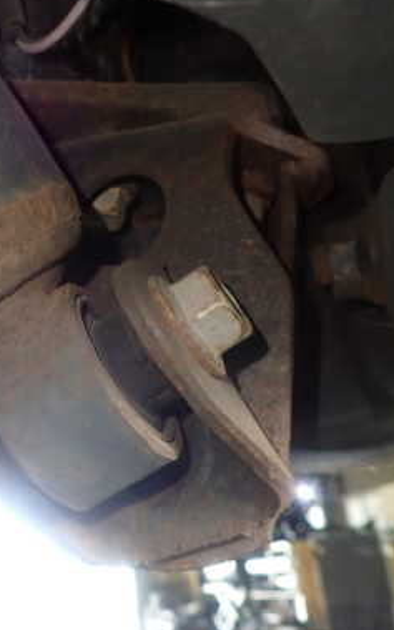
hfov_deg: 28.8
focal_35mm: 42
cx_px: 8
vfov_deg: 47.1
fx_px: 721
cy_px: 349
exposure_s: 1/30
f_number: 2.8
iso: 200
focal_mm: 4.5
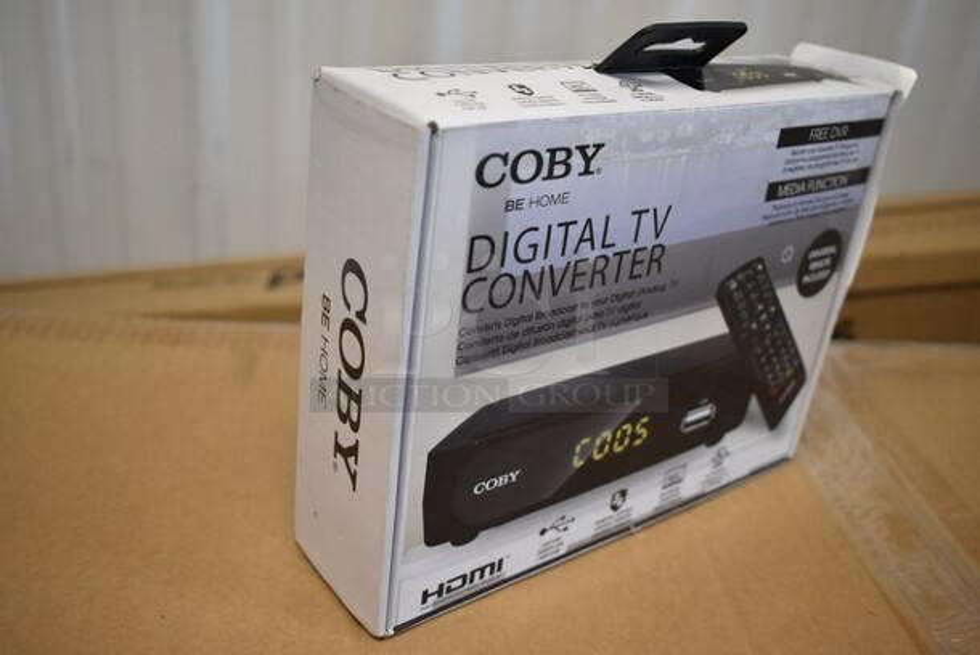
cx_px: 490
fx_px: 981
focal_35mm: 36
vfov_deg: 37.0
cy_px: 328
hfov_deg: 53.1
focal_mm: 24
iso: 1000
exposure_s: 1/125
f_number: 4
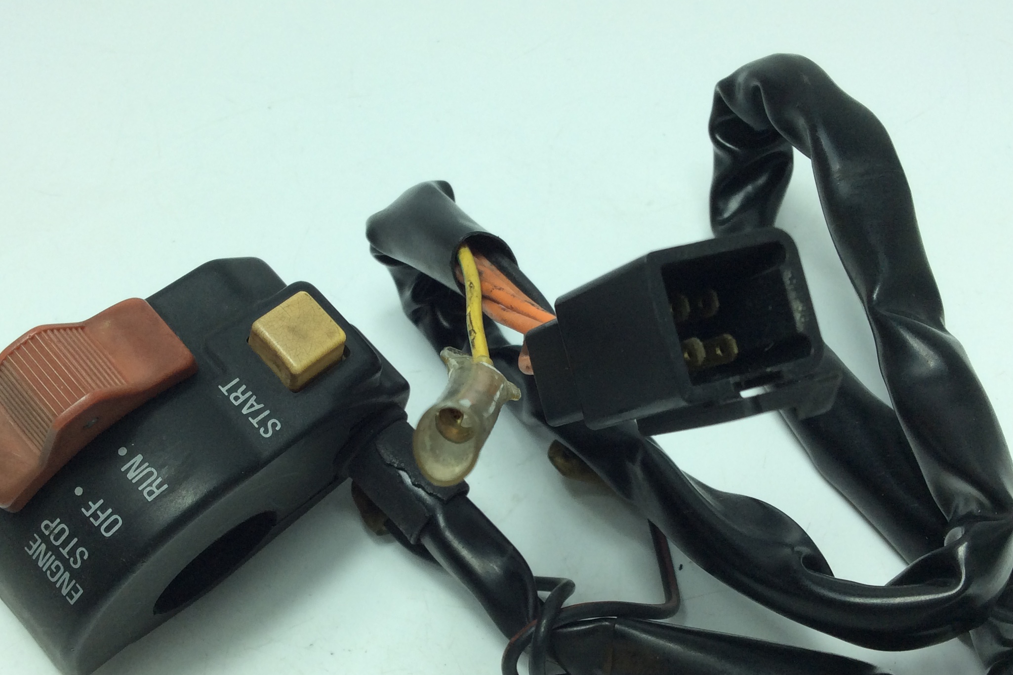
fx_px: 1182
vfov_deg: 31.8
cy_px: 397
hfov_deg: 46.3
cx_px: 458
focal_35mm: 42
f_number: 2.4
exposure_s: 1/357
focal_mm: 3.3
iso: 32
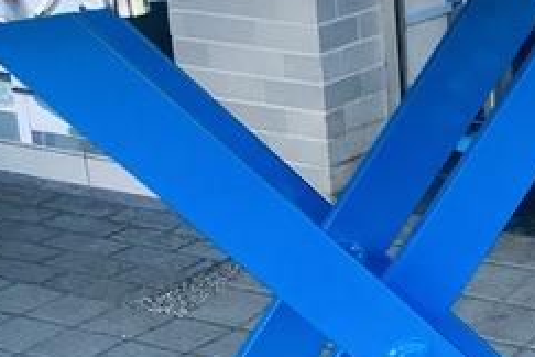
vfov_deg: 10.4
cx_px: 619
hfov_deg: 15.6
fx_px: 1887
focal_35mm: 127
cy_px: 529
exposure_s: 1/267
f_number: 2.2
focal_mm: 4.15
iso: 25
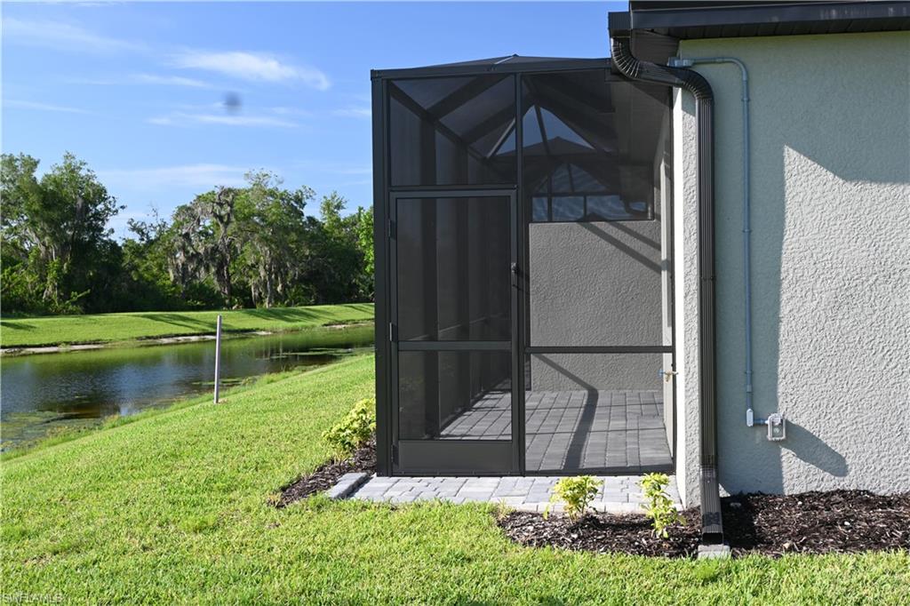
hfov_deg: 43.0
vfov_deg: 29.4
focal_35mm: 46
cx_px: 455
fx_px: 1156
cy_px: 303
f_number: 5.6
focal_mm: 30.5
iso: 100
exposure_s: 1/125
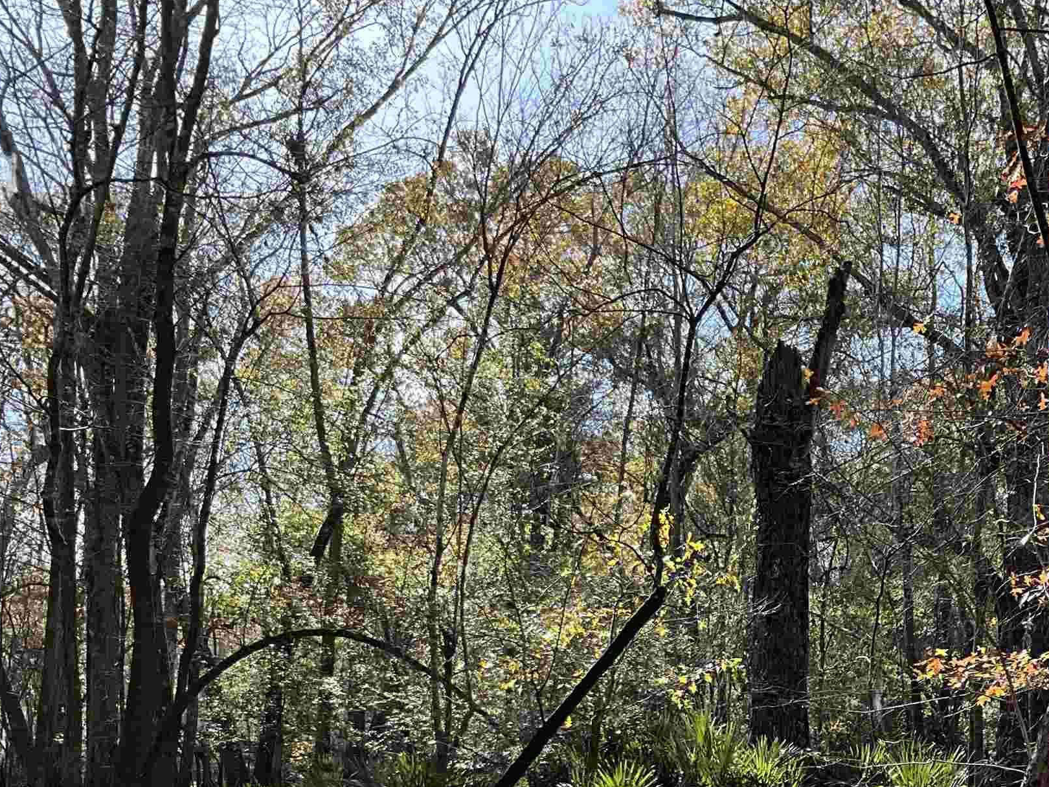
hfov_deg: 34.3
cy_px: 721
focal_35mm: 55
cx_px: 768
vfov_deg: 25.7
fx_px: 1667
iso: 25
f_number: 1.8
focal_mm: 3
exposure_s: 1/422
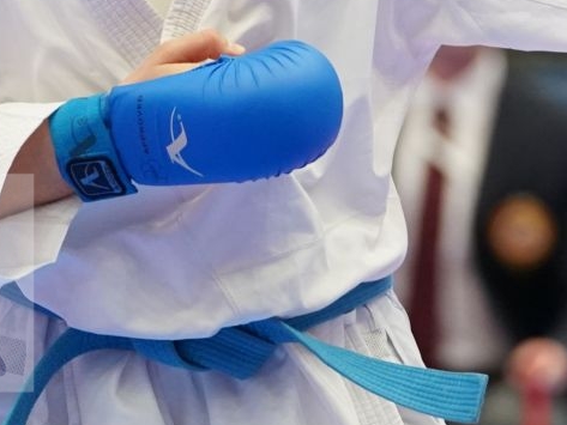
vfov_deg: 2.8
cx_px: 735
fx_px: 8815
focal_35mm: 538
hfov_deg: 3.7
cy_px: -142
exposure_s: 1/1000
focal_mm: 147
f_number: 2.8
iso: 3200
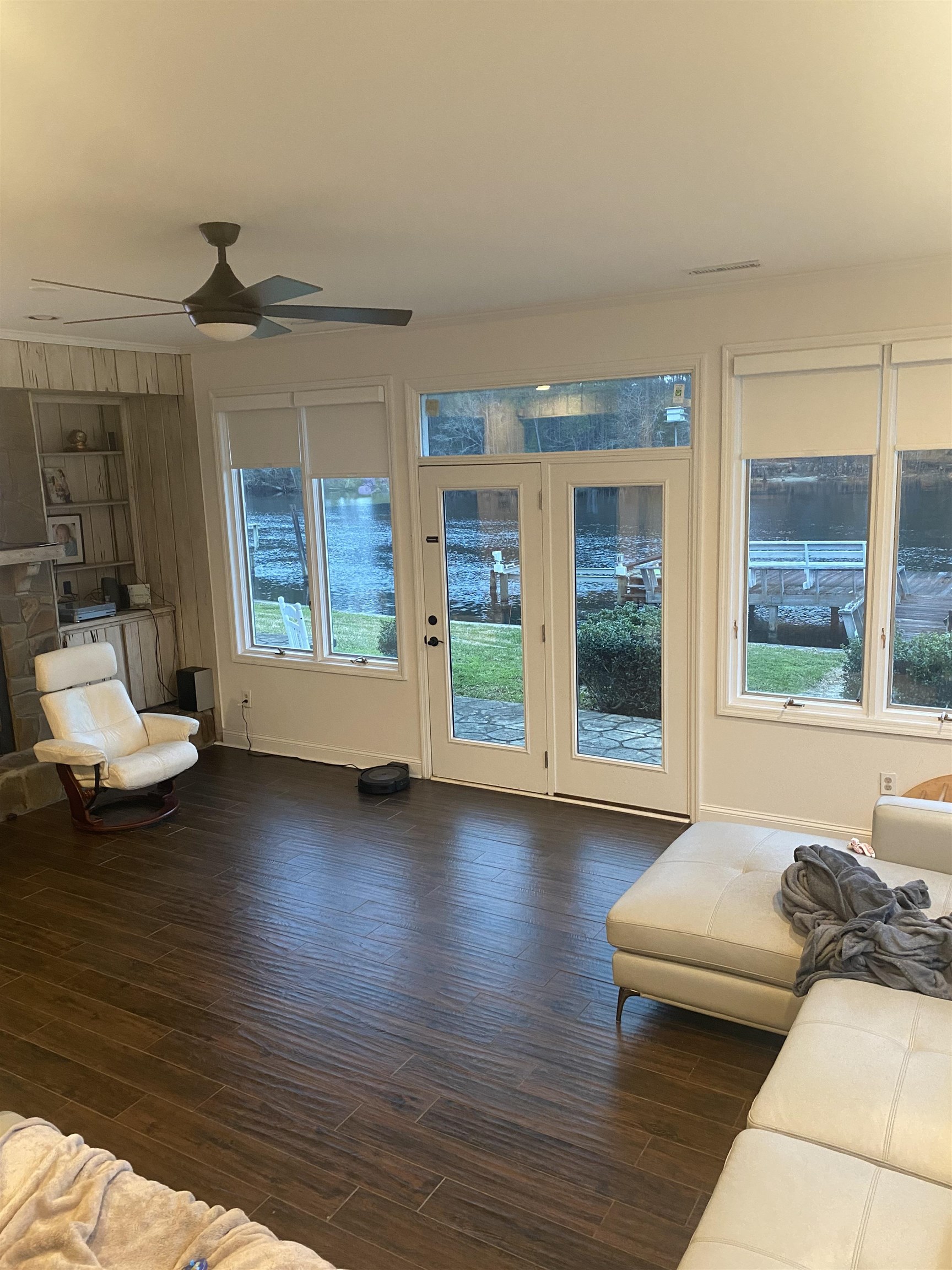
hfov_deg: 53.1
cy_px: 635
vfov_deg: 67.3
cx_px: 476
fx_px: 953
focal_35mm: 26
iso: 320
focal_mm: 4.25
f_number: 1.8
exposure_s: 1/60
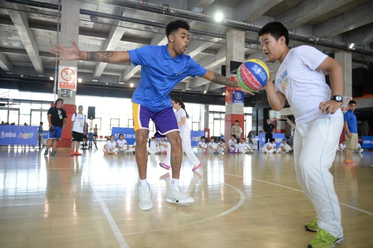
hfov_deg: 63.7
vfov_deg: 44.9
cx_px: 186
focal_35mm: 29
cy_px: 124
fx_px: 300
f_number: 2.8
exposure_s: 1/640
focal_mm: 29
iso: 2000
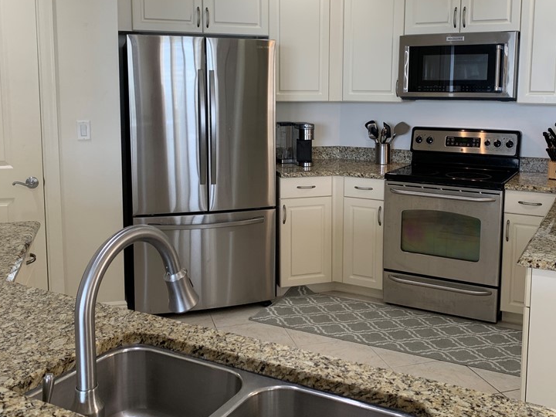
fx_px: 594
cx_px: 310
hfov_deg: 50.0
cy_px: 163
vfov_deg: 38.5
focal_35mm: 37
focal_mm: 4.25
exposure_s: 1/60
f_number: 1.8
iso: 50
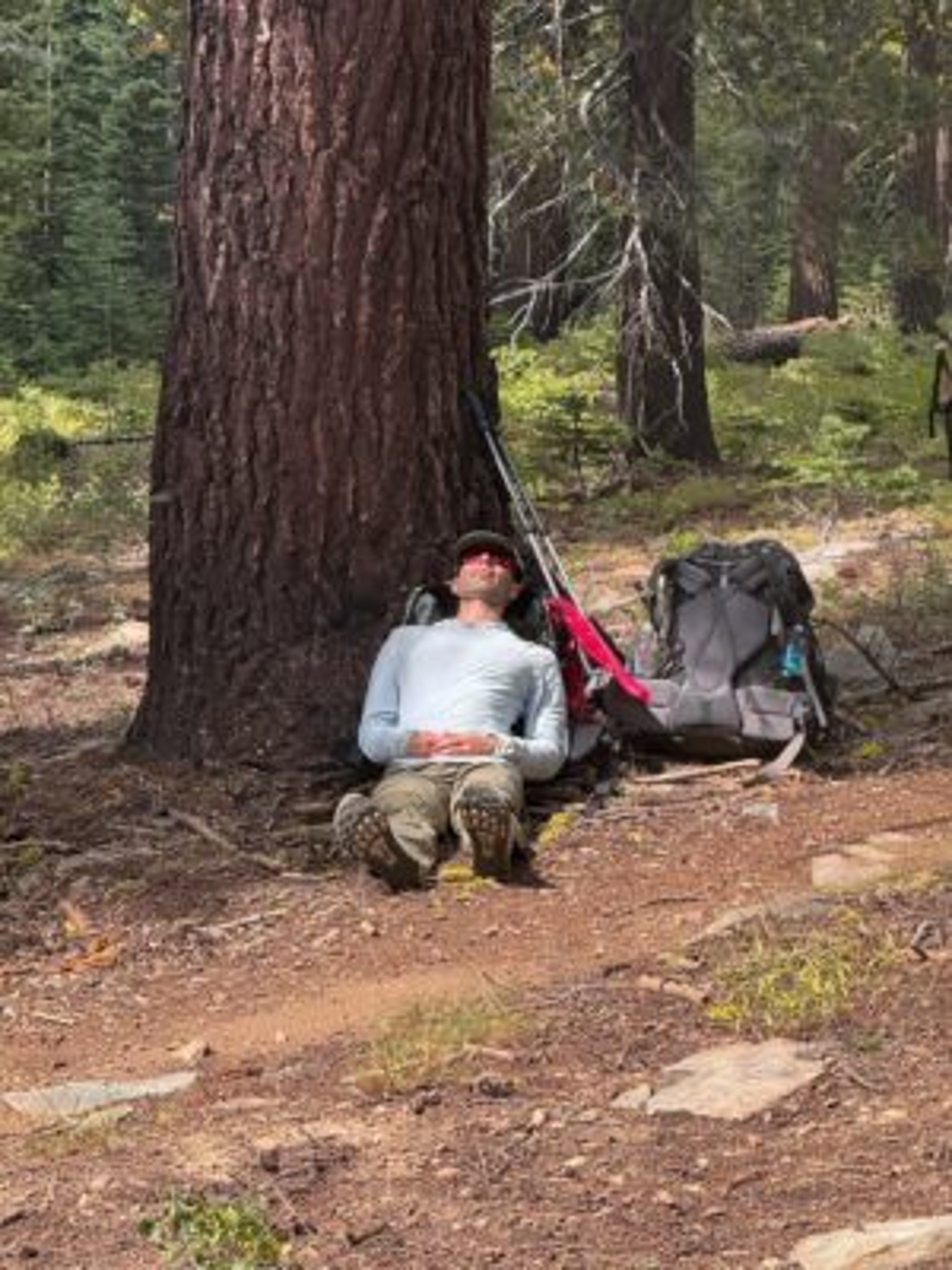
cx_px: 476
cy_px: 635
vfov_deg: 16.4
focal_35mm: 120
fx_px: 4400
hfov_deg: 12.3
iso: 50
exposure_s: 1/426
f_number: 2.8
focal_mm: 15.66
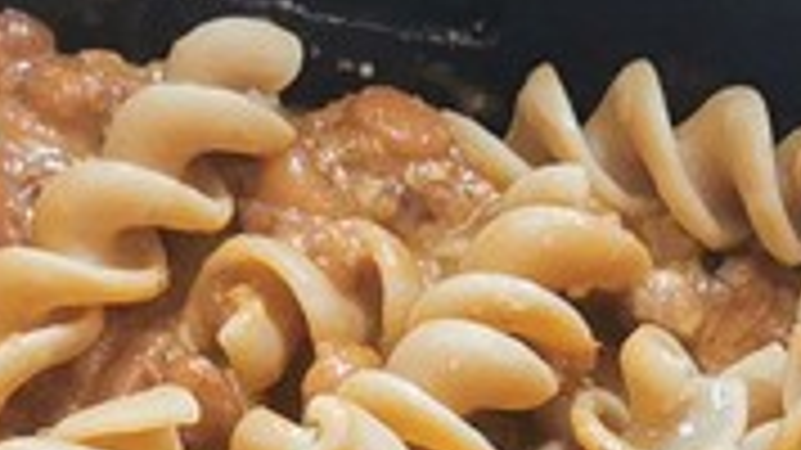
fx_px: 4204
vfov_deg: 5.9
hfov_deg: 10.9
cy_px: 994
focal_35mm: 198
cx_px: 212
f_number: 1.6
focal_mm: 5.56
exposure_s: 1/100
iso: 80
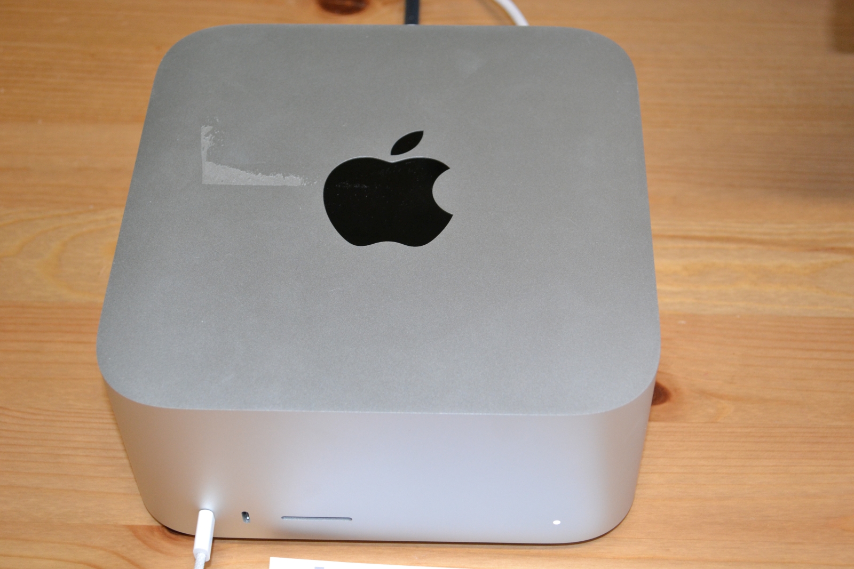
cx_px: 427
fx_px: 1423
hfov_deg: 33.4
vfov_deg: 22.6
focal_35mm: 60
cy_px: 284
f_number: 5.3
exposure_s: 1/60
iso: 1250
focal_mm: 40
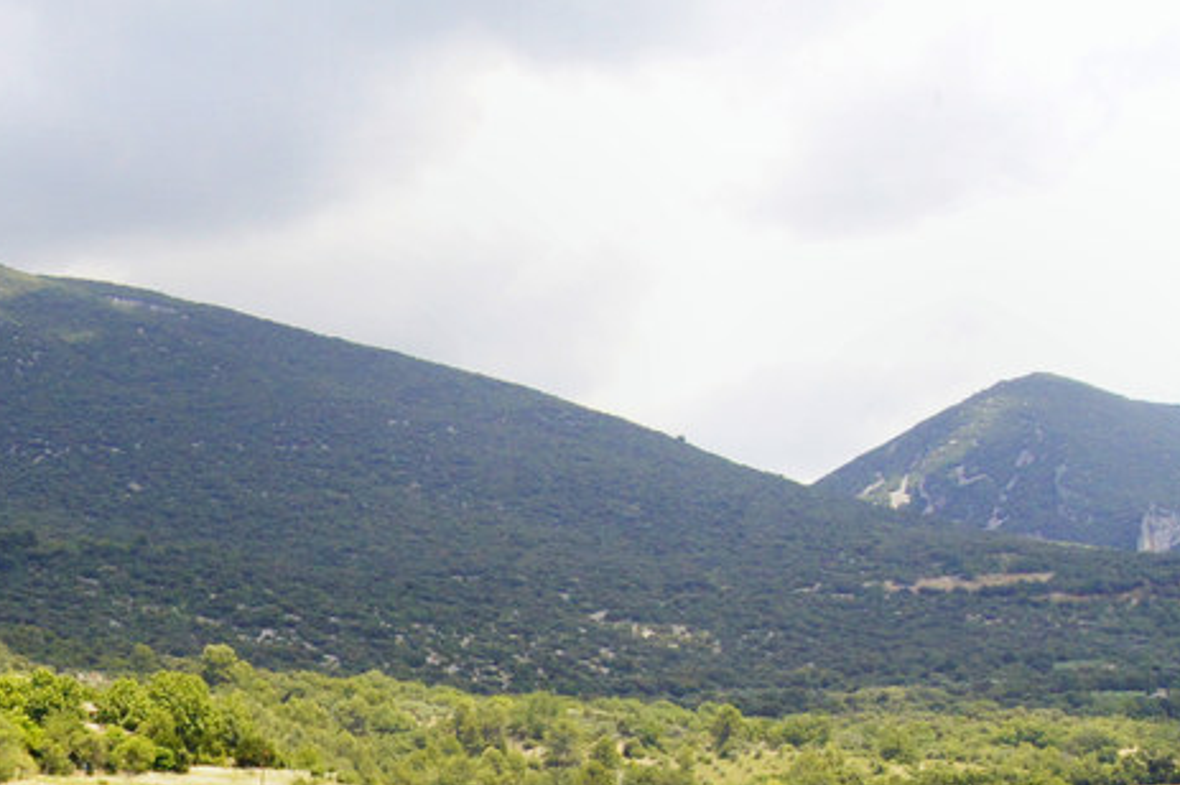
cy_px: 991
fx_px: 2293
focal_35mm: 70
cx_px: 69
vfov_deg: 18.2
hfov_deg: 27.6
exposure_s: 1/500
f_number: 14
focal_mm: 18
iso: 1600
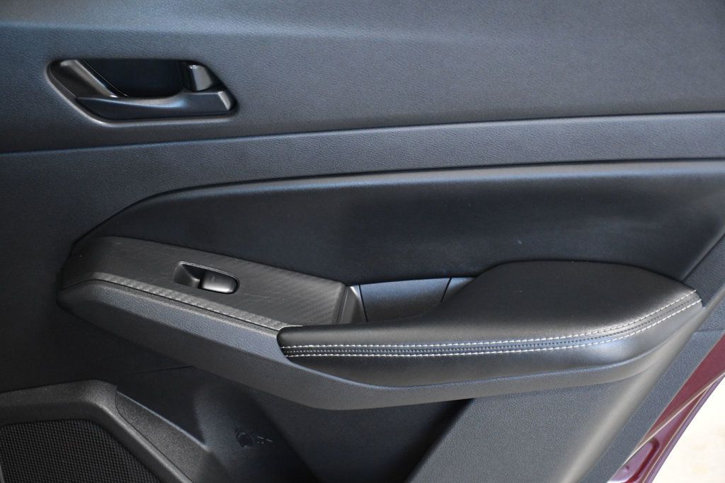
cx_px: 362
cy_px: 242
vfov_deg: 18.2
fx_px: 1510
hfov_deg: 27.0
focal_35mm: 75
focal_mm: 50
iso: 2500
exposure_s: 1/160
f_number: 4.8
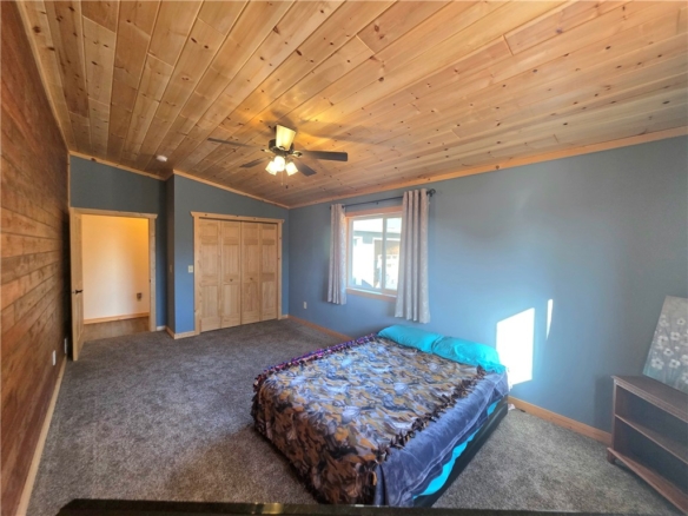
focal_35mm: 13
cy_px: 258
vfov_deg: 89.9
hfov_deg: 106.2
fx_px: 258
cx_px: 344
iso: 320
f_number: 1.9
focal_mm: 2.2
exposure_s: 1/120
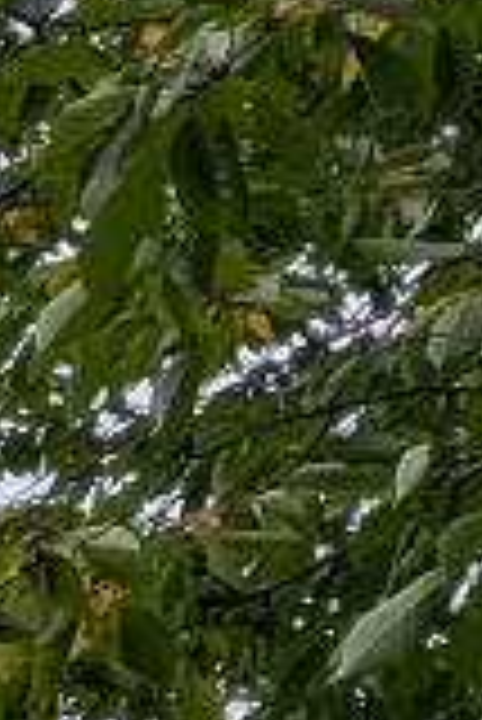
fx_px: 2004
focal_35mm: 100
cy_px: 1022
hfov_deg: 7.8
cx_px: -1527
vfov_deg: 18.5
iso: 55
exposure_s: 1/1395
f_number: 1.7
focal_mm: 2.02
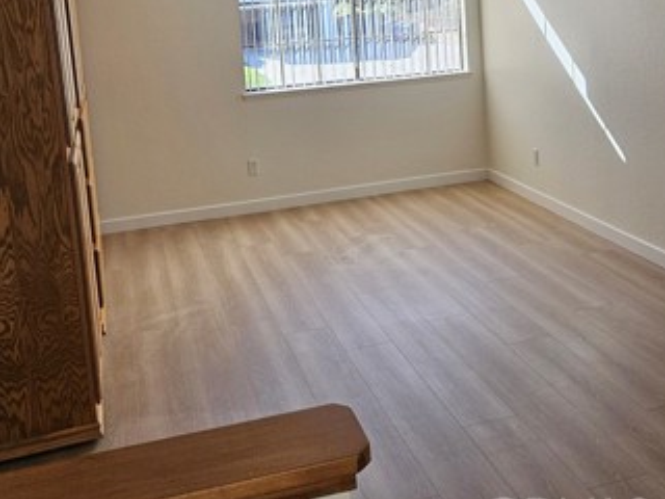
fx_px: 884
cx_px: 397
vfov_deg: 30.1
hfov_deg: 41.1
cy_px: 48
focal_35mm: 46
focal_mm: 5.4
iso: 80
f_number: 1.8
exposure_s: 1/719
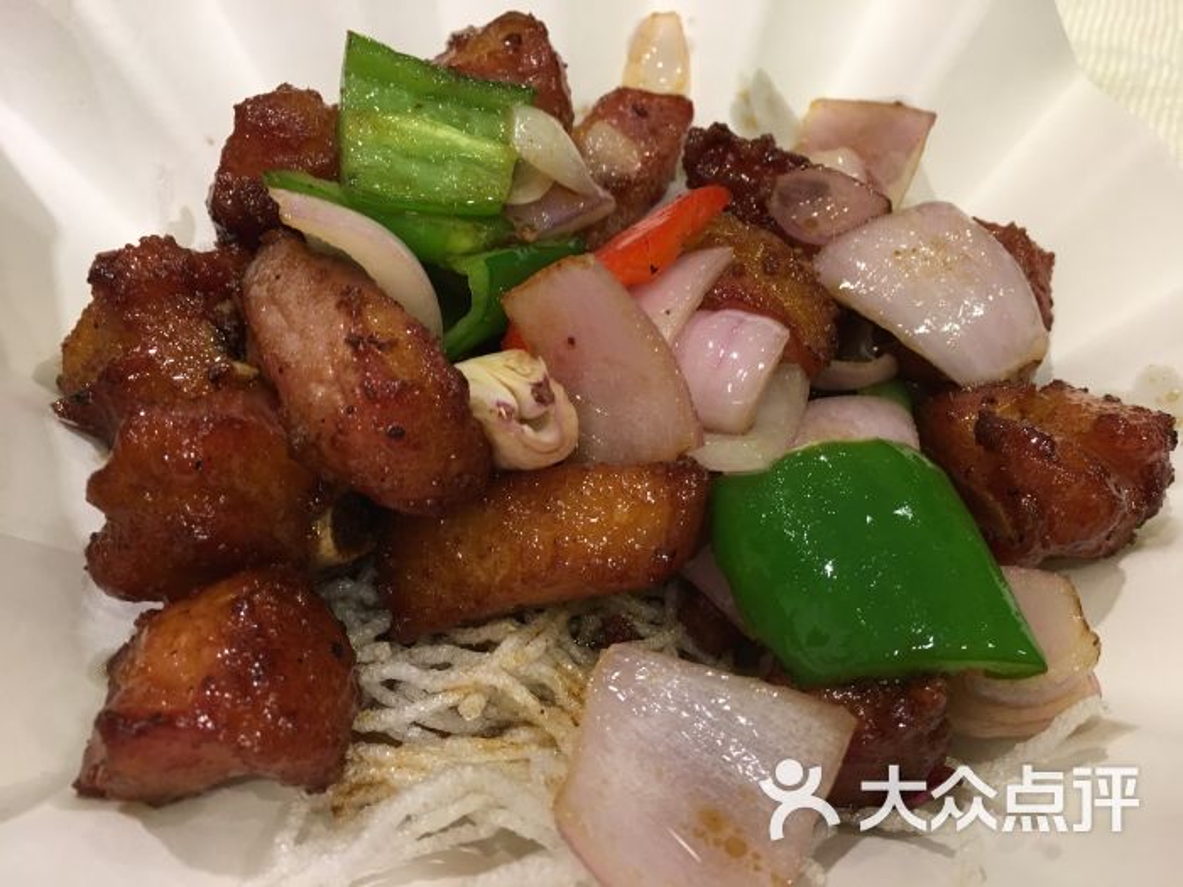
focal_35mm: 29
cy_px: 444
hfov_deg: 61.7
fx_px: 991
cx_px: 592
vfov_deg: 48.2
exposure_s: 1/17
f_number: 2.2
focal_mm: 4.15
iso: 50
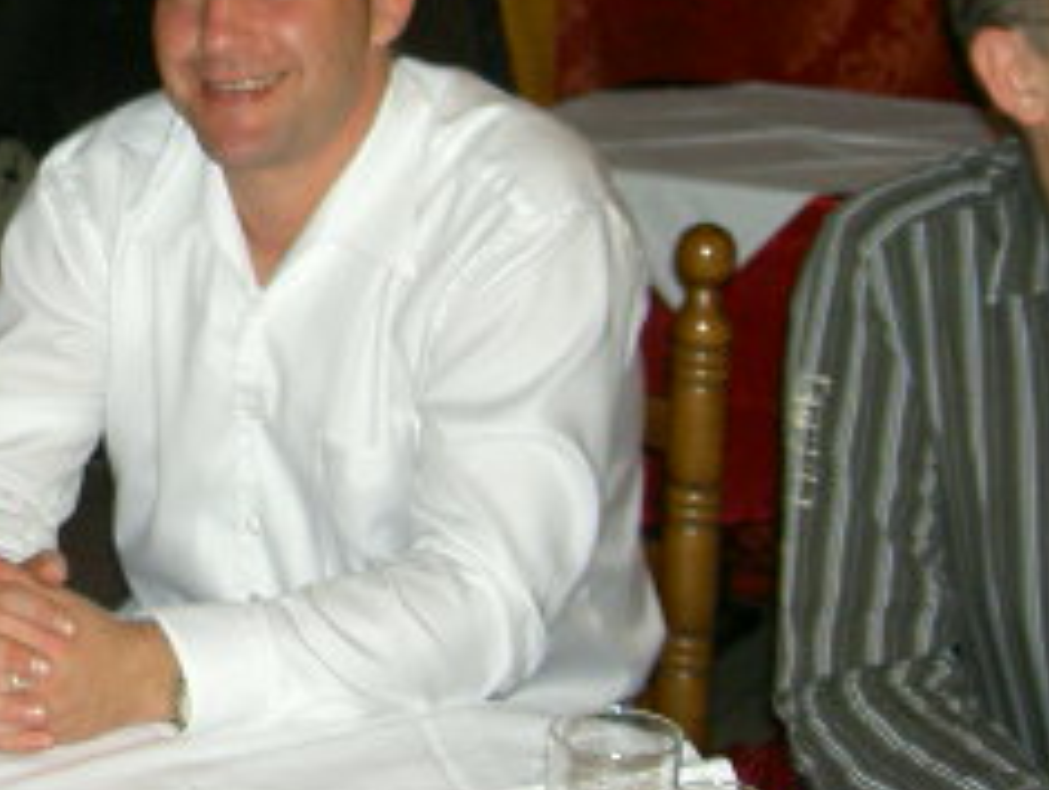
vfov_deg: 13.9
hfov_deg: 17.5
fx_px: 3217
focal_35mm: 106
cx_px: -268
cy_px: 71
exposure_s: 1/59.5
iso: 100
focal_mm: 8
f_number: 2.8
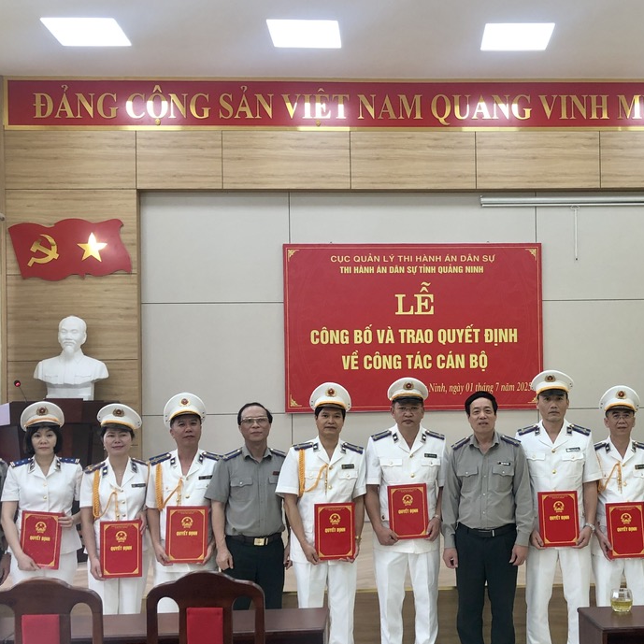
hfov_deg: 36.2
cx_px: 462
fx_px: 968
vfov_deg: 36.6
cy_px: 389
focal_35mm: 46
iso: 25
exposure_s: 1/33
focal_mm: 3.99
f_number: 1.8
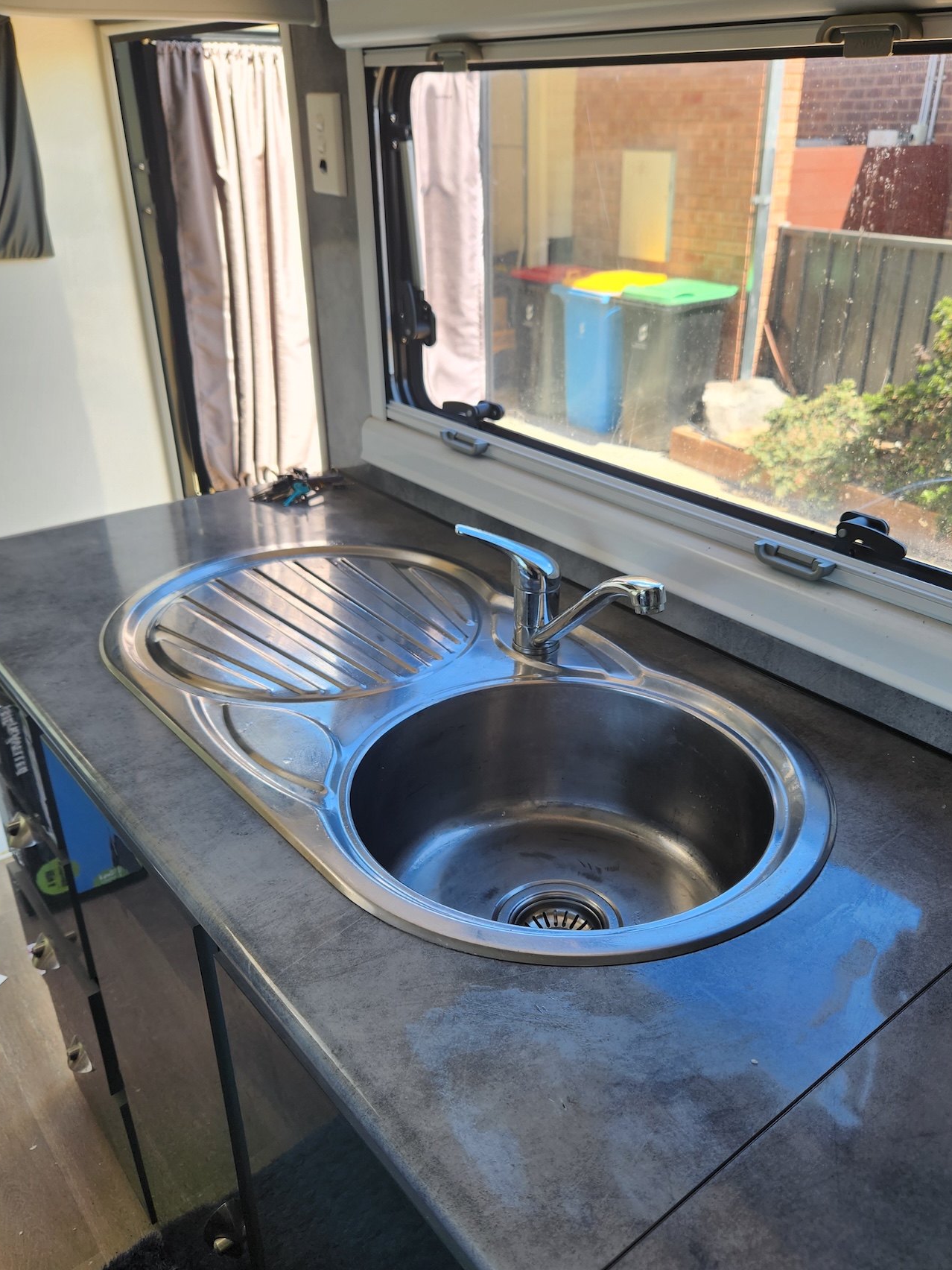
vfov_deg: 65.3
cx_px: 536
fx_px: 990
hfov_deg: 51.2
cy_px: 656
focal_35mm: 27
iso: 25
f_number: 1.8
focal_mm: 5.4
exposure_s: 1/180
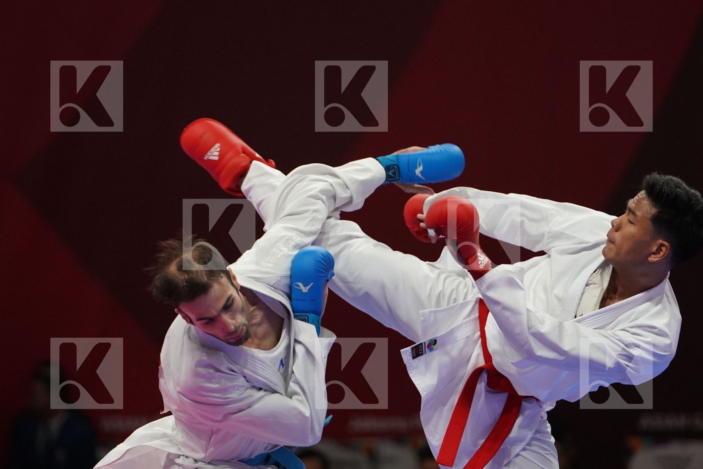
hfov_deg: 5.8
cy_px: 234
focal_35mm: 357
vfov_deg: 3.9
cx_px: 352
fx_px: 6971
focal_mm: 238
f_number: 4
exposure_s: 1/1000
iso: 2500
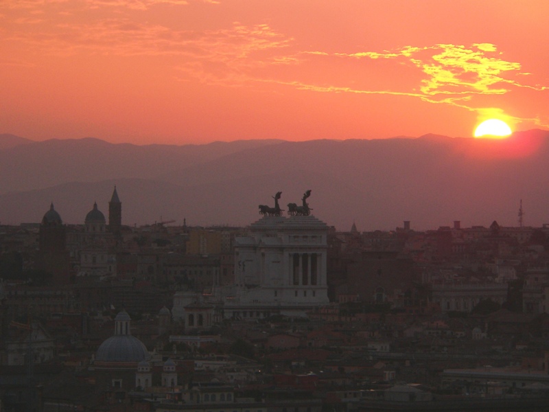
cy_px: 206
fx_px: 3775
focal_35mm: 238
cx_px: 274
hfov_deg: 8.3
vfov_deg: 6.2
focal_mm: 39.6
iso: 80
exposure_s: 1/1000
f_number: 2.8
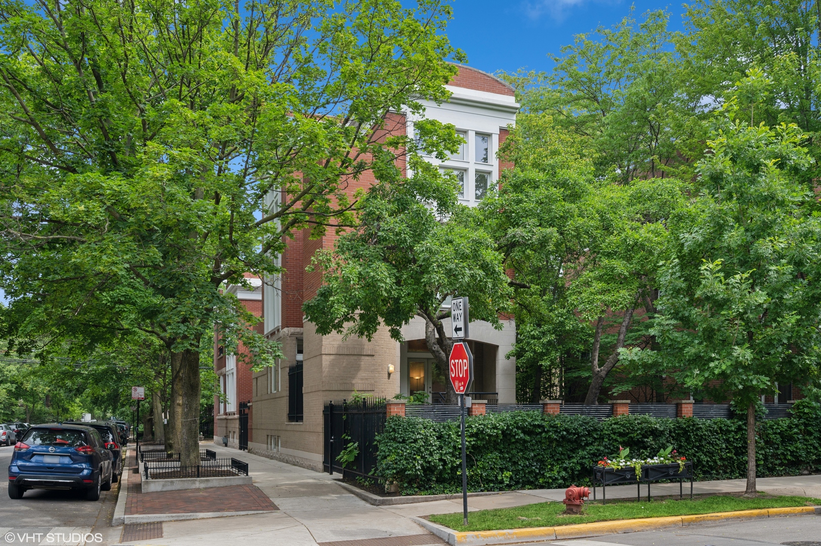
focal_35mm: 30
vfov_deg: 43.6
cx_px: 410
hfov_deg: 62.0
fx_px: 684
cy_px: 273
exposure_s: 1/125
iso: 200
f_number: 9.5
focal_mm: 30
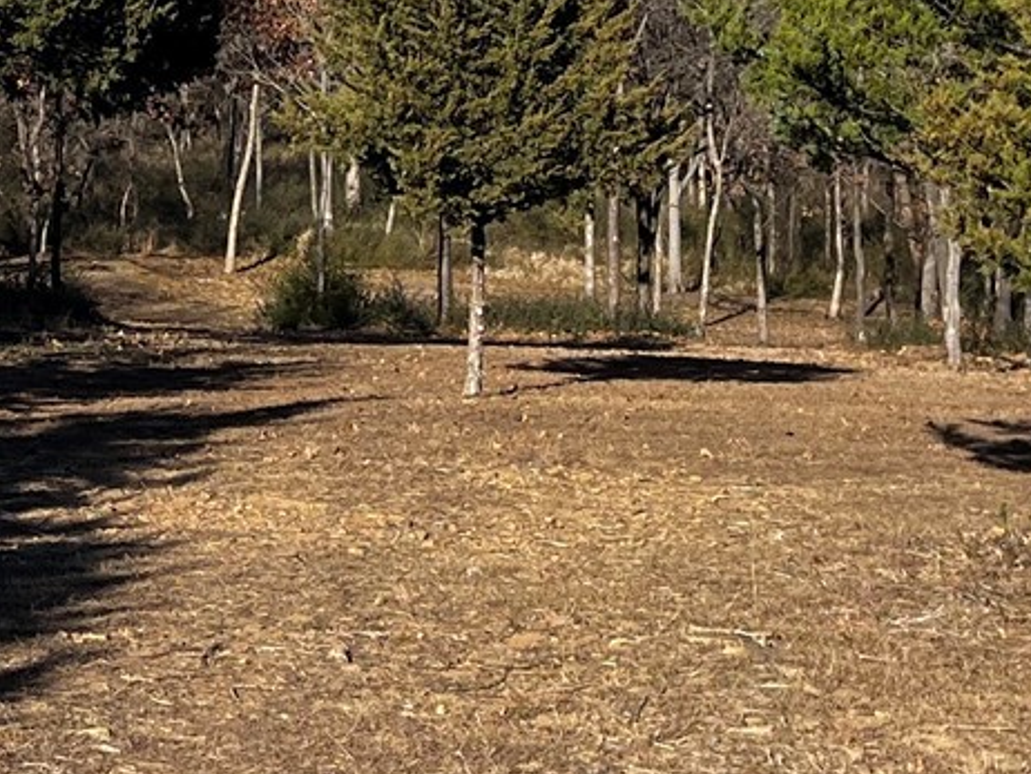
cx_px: 281
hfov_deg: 18.1
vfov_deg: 13.2
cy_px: -254
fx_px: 3218
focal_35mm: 108
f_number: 1.5
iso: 50
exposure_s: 1/4444
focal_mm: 5.7
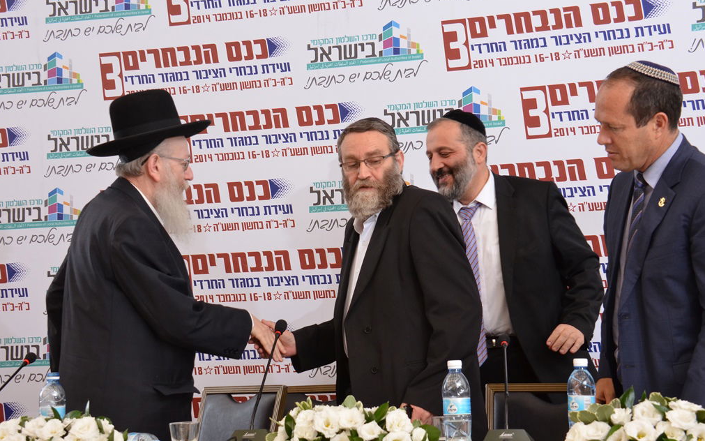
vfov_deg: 19.1
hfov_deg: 30.2
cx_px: 349
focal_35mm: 68
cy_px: 232
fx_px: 1307
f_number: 9
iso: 1250
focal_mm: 44
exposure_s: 1/160
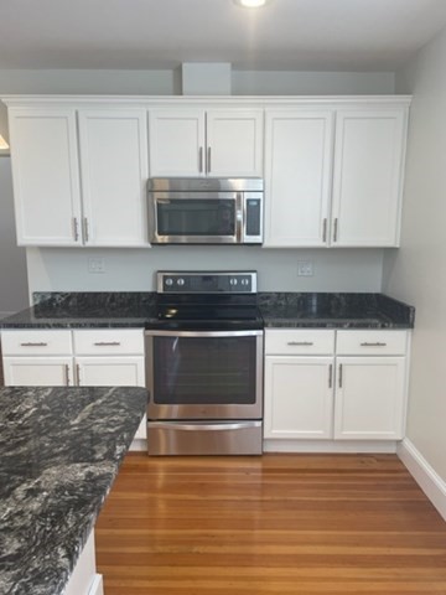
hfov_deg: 53.1
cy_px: 298
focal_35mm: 26
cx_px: 223
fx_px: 447
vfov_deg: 67.3
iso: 50
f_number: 1.6
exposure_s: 1/120
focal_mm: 4.2
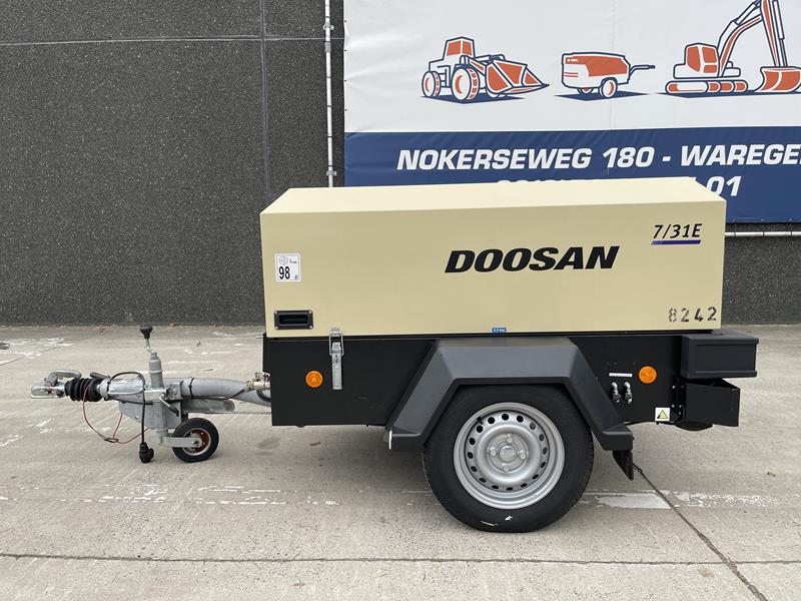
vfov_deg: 53.1
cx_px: 400
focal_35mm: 26
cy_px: 300
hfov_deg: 67.3
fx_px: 602
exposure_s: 1/159
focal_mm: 5.1
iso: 32
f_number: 1.6
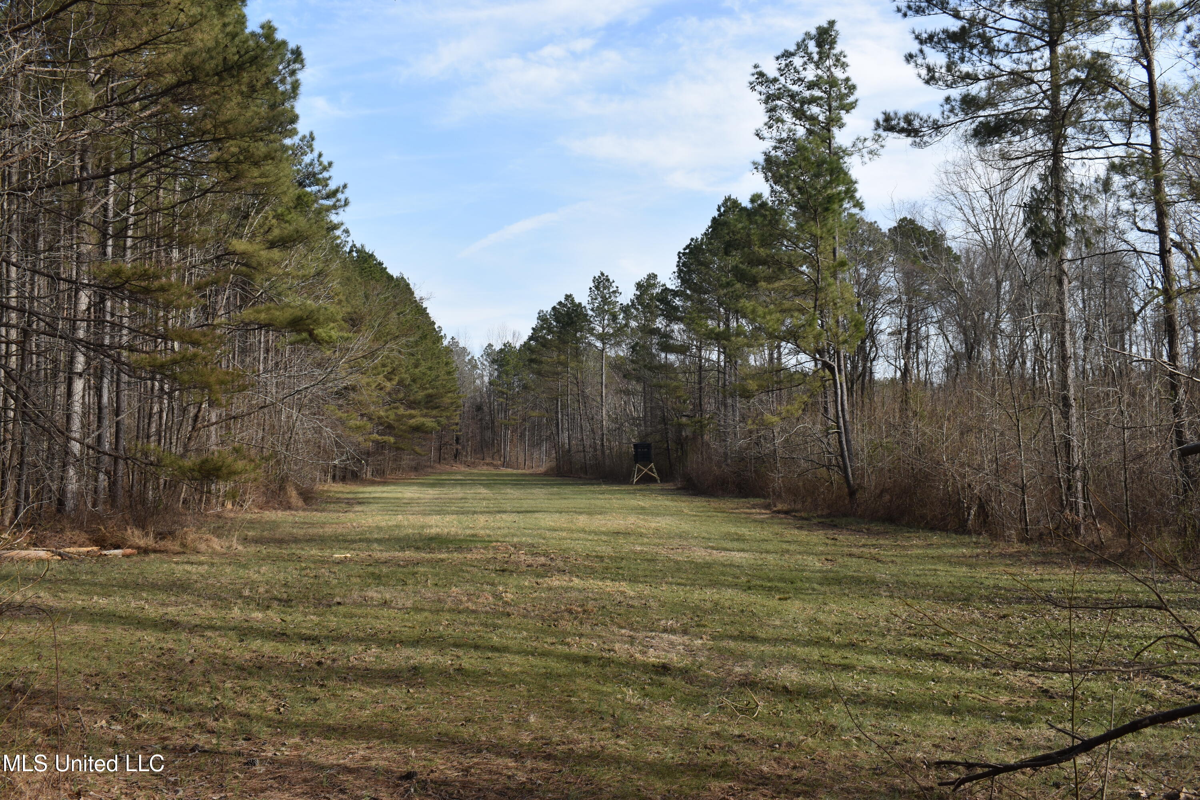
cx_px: 600
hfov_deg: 53.1
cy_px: 400
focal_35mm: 36
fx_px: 1200
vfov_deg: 36.9
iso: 100
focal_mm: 24
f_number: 8
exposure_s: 1/200
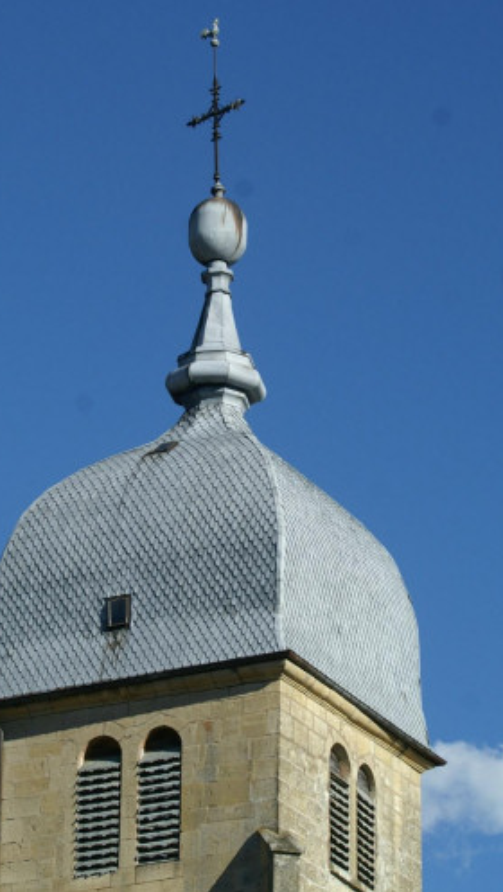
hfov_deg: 10.2
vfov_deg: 18.1
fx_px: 2807
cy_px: 447
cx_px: 215
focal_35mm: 119
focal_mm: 75
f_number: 10
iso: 100
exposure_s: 1/250
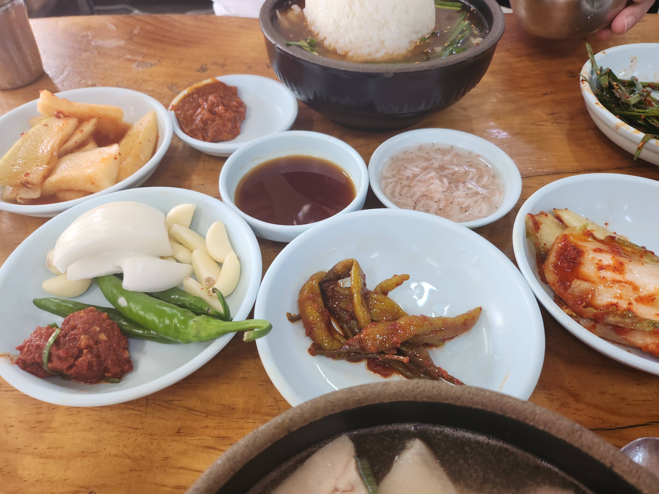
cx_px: 330
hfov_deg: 71.6
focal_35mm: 24
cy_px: 247
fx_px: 457
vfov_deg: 56.8
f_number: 1.8
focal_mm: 5
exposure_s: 1/120
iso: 200
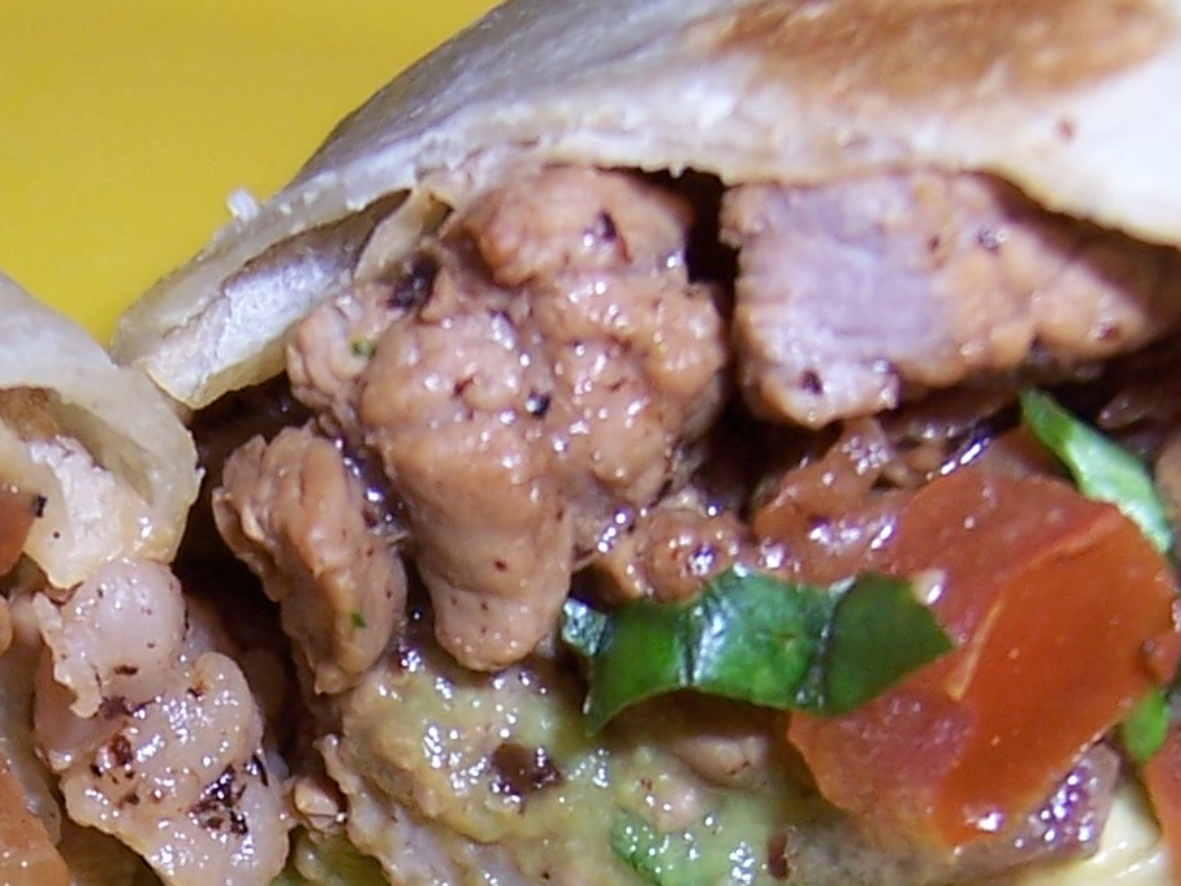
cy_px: 976
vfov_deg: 14.4
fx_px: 3412
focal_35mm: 100
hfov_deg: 19.3
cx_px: 129
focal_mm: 5.5
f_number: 2.8
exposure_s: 1/60
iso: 80
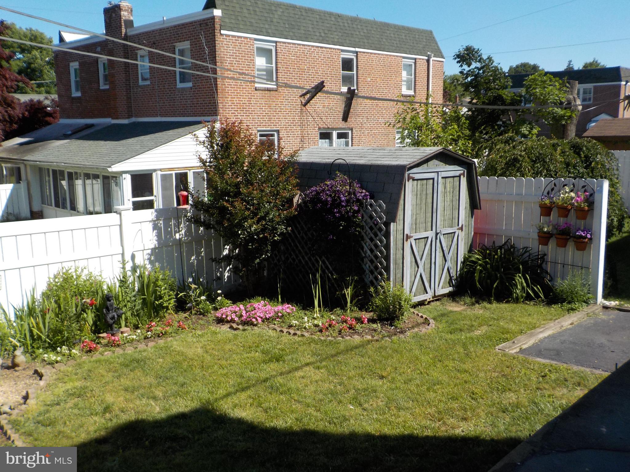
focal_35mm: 30
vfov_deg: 46.8
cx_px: 315
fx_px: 546
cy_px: 236
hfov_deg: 60.0
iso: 125
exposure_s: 1/1250
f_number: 3.3
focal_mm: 4.1
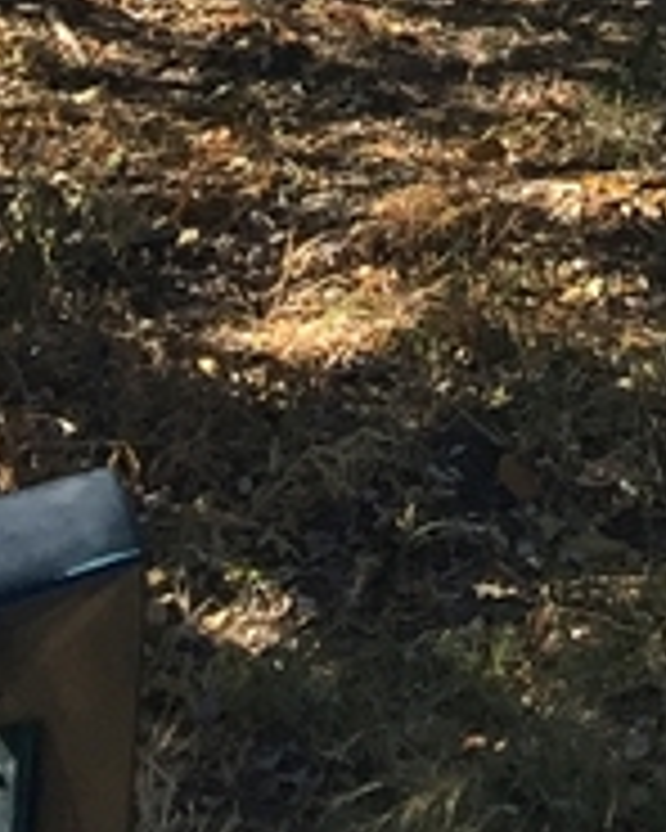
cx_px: 1071
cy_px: -1435
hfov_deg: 7.7
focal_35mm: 196
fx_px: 4829
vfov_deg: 8.6
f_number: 2.2
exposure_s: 1/670
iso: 32
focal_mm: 4.15
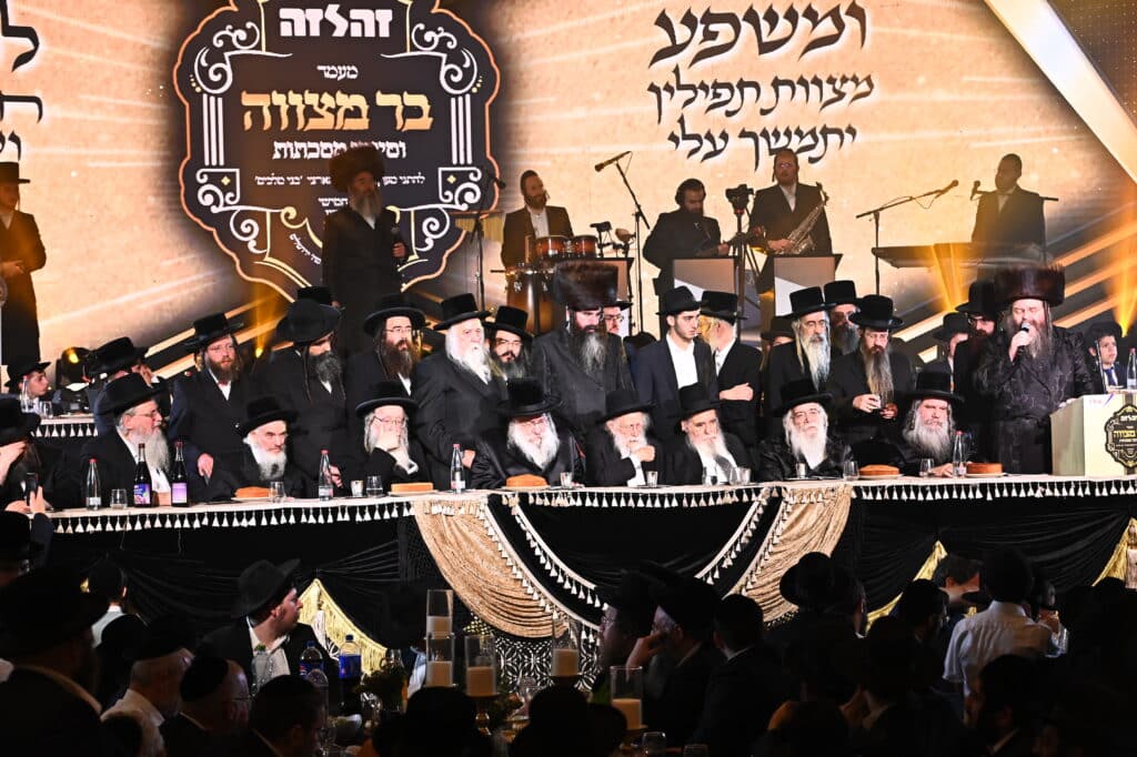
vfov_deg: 13.7
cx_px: 568
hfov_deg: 20.4
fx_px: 3157
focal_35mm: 100
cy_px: 378
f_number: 7.1
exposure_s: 1/200
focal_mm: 100
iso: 2000
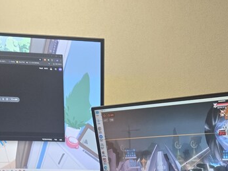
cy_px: 194
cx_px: 148
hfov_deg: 32.0
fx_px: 395
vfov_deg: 22.8
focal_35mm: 60
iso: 100
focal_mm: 5.4
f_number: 1.8
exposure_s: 1/120
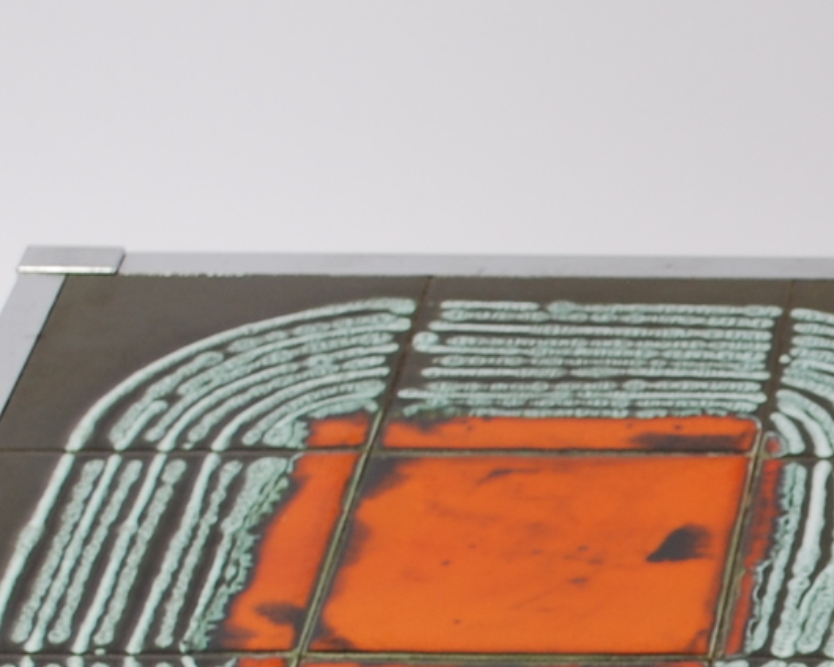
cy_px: 952
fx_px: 4936
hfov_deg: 9.2
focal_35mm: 200
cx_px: 1520
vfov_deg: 7.6
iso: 100
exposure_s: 1/20
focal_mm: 30
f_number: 5.6
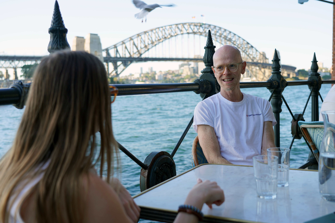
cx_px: 168
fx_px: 354
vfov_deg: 35.1
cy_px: 112
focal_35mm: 38
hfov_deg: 50.7
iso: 100
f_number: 4
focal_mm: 38
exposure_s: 1/160
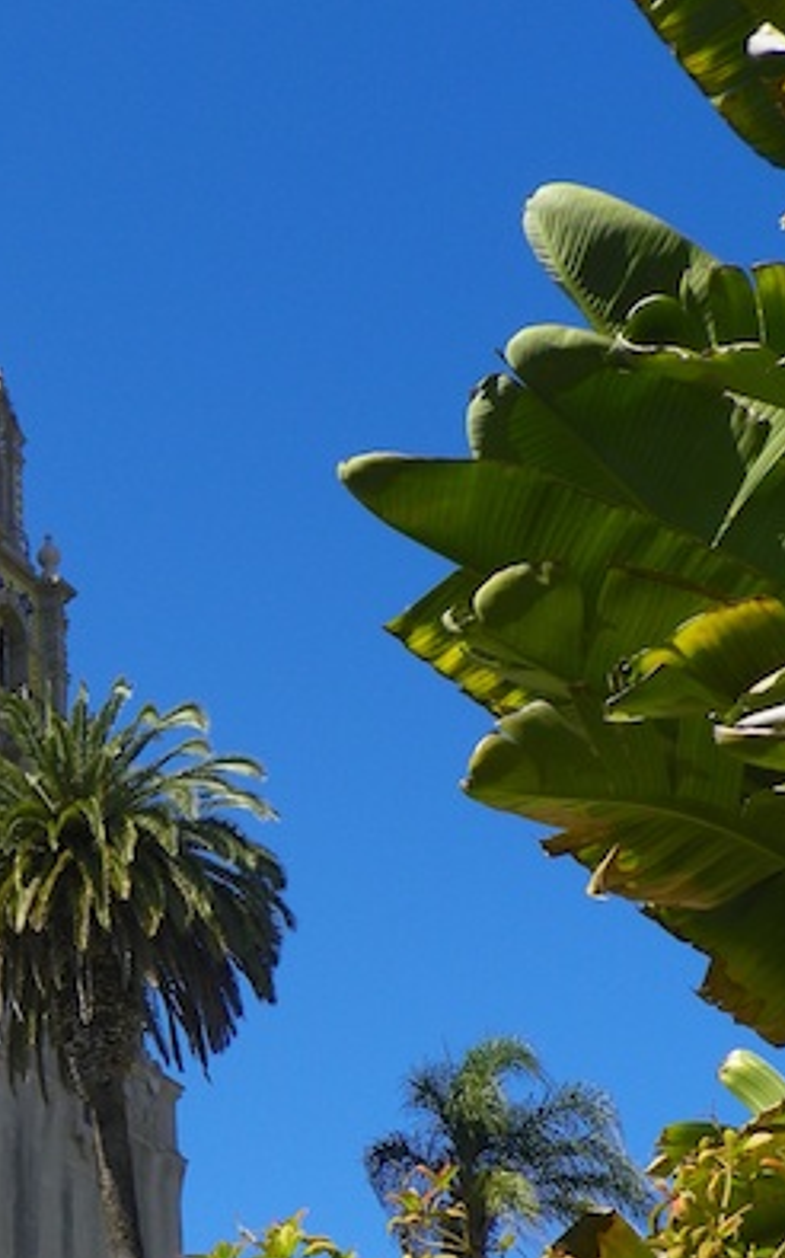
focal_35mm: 77
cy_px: 913
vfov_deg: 26.5
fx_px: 2638
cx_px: 54
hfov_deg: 16.7
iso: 64
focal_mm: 7.9
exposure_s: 1/320
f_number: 5
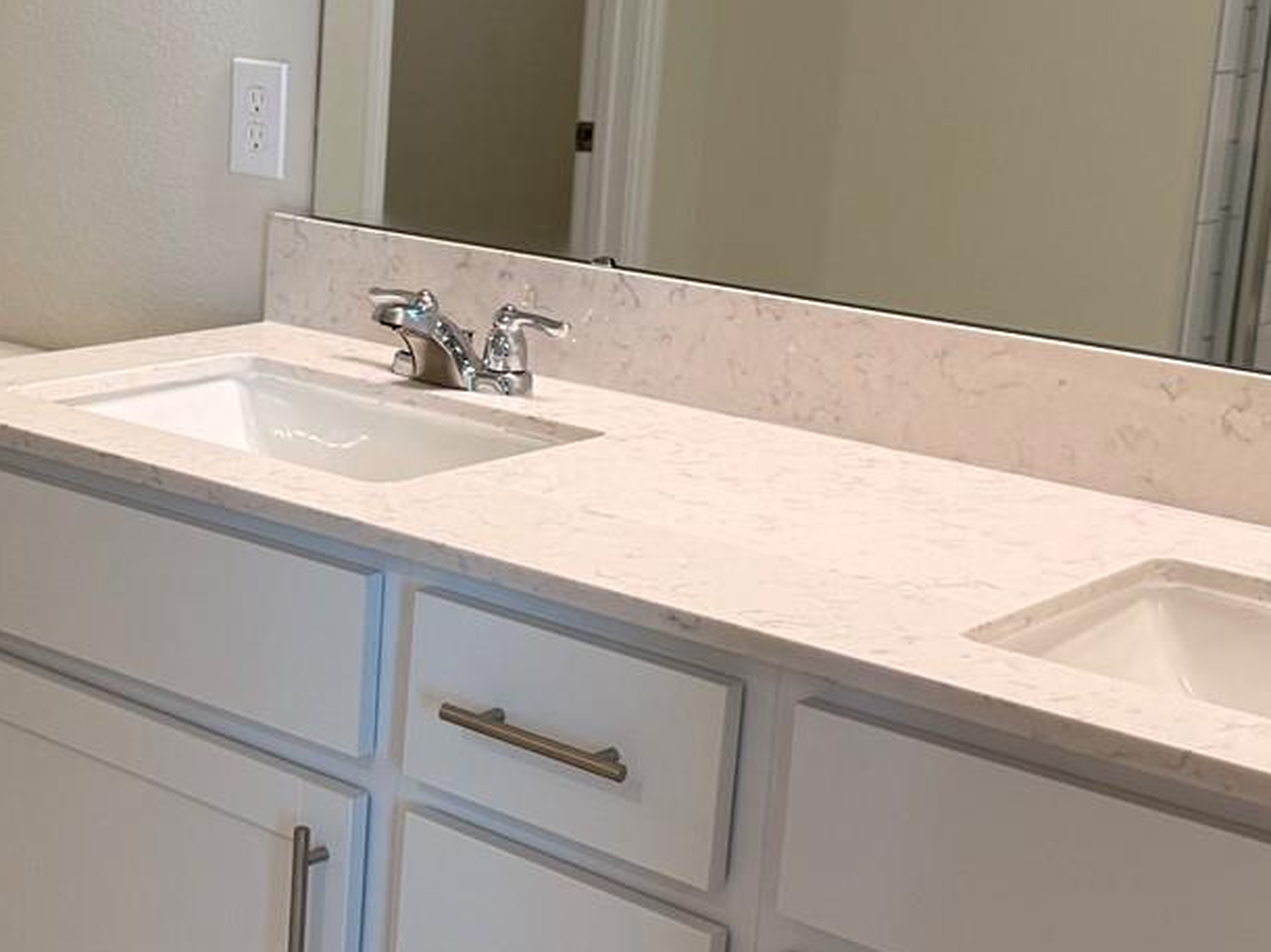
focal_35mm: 63
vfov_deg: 23.2
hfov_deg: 30.0
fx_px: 2312
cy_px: 375
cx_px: 258
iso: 100
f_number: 1.78
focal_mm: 6.76
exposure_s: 1/120
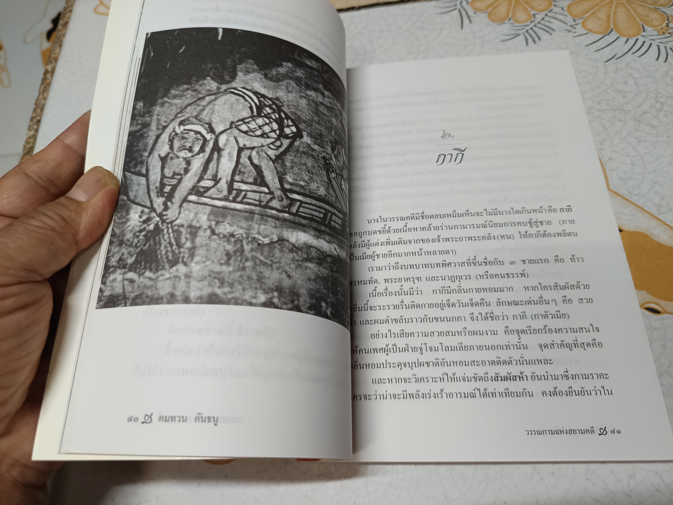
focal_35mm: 24
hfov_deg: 71.6
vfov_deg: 56.8
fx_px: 467
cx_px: 336
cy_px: 252
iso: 841
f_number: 1.7
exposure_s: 1/33.3
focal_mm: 5.31
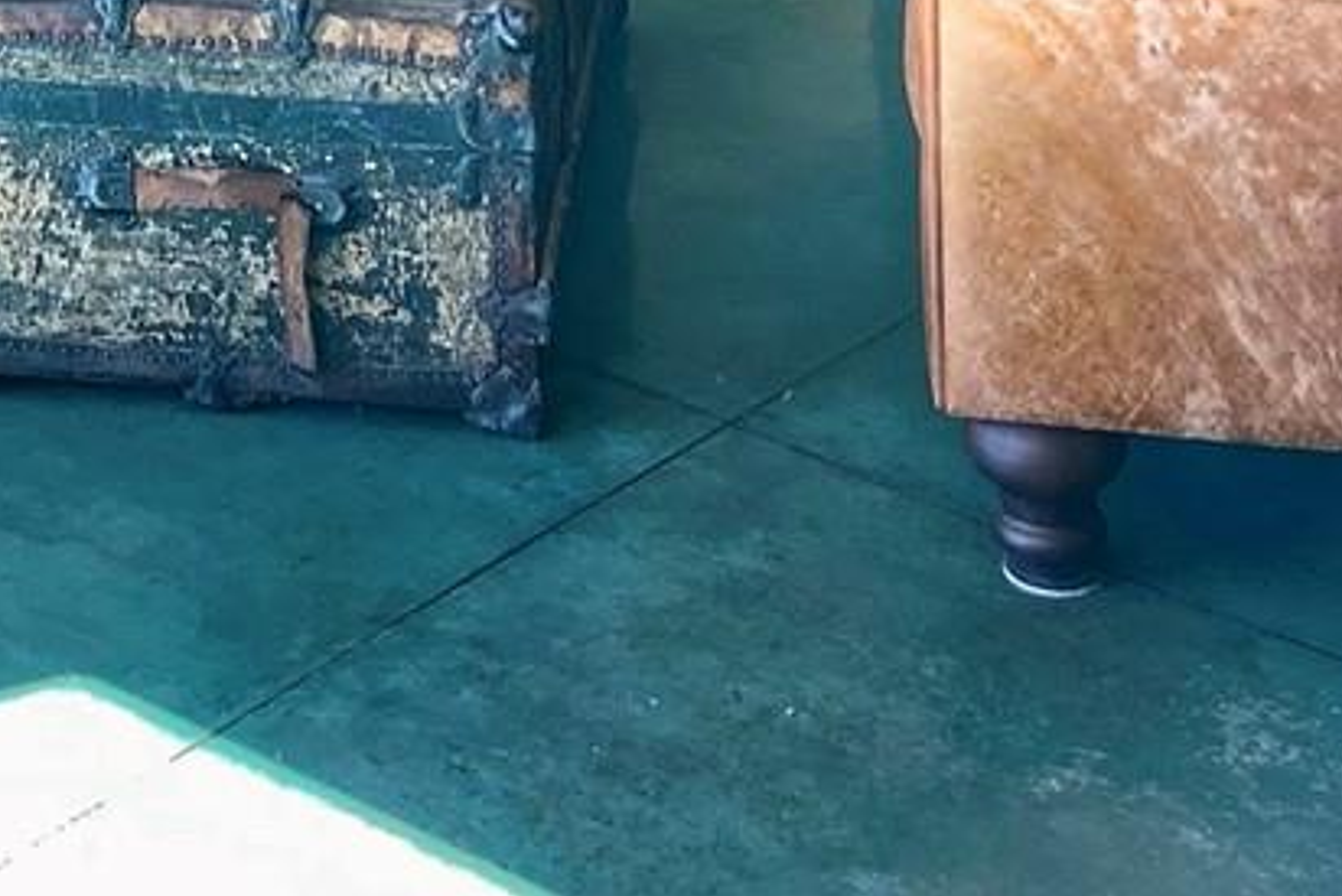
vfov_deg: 11.6
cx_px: 39
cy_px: -951
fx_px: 3915
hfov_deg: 19.0
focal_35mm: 105
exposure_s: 1/120
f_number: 1.8
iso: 40
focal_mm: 4.25
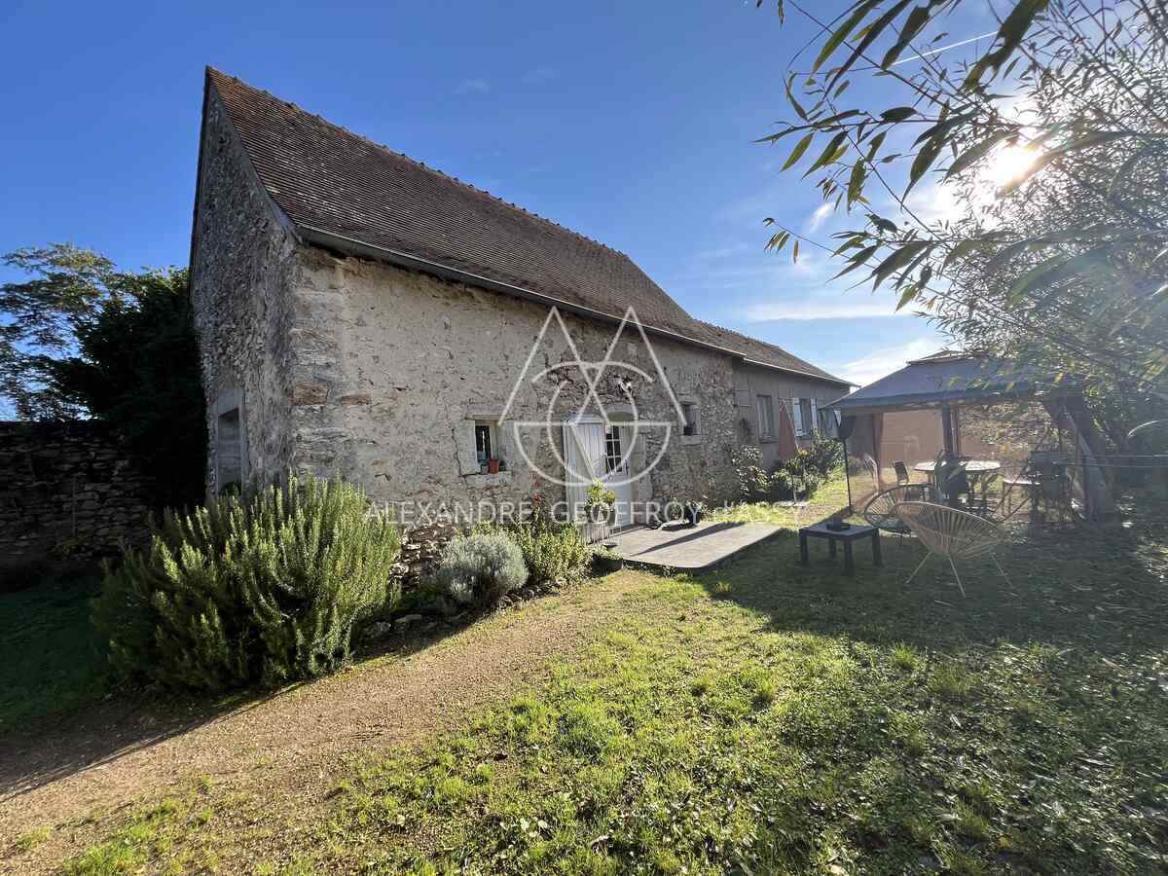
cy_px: 438
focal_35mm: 13
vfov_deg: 89.9
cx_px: 584
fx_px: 439
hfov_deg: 106.2
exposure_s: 1/752
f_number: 1.8
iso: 32
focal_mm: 1.57
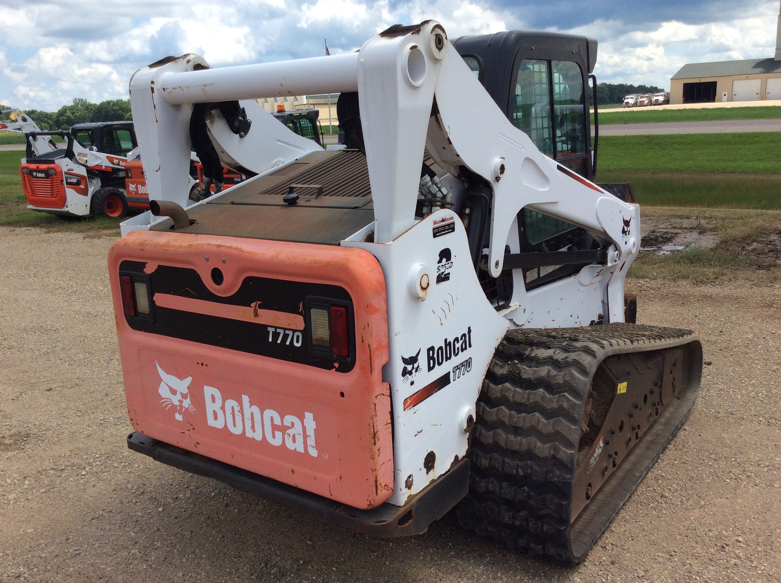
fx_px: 721
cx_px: 390
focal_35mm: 32
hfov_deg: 56.9
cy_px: 292
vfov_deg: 44.1
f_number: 2.4
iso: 32
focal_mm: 3.3
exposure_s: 1/1431
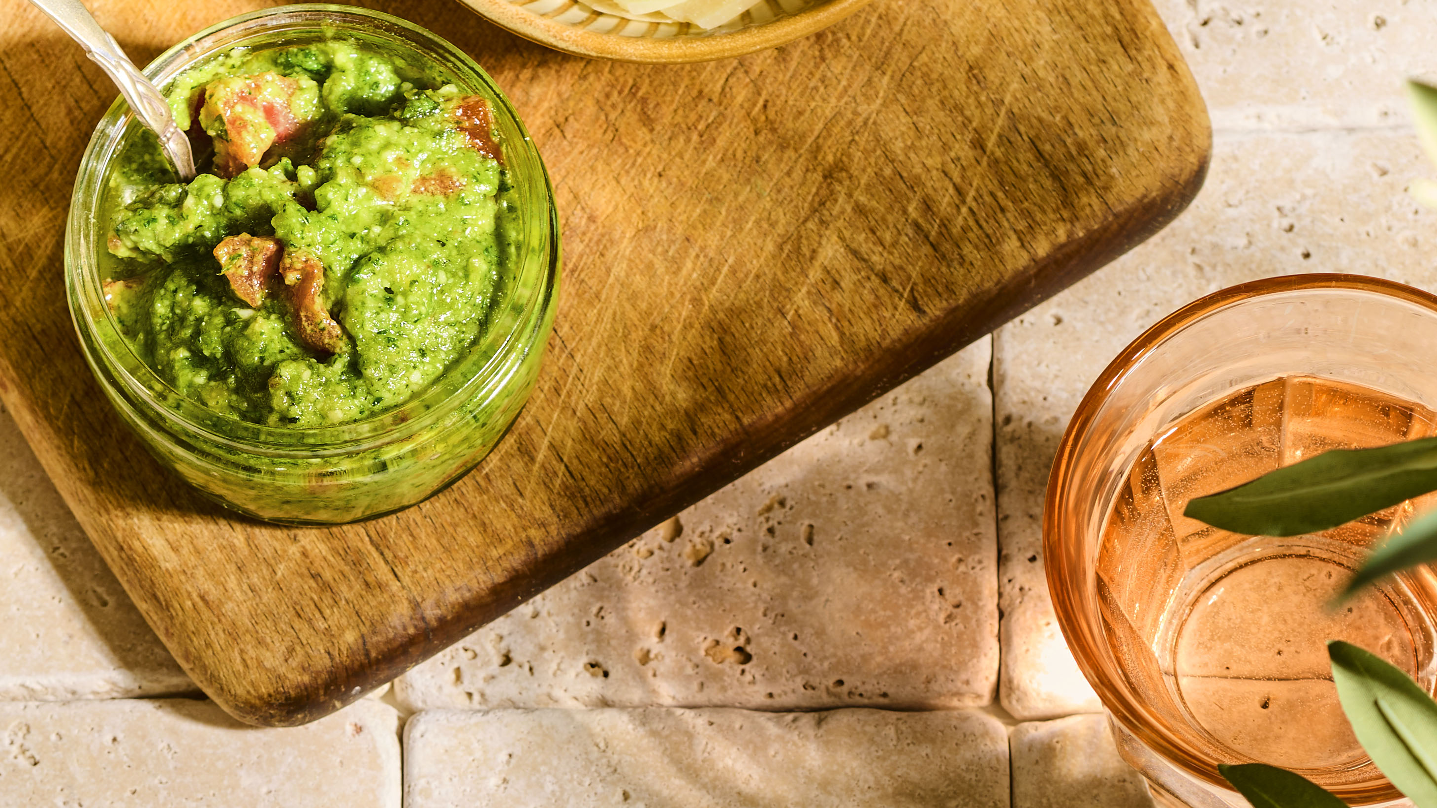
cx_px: 739
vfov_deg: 6.7
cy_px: 1170
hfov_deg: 12.0
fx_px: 6858
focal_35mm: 180
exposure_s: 1/13
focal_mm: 85
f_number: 8.5
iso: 100
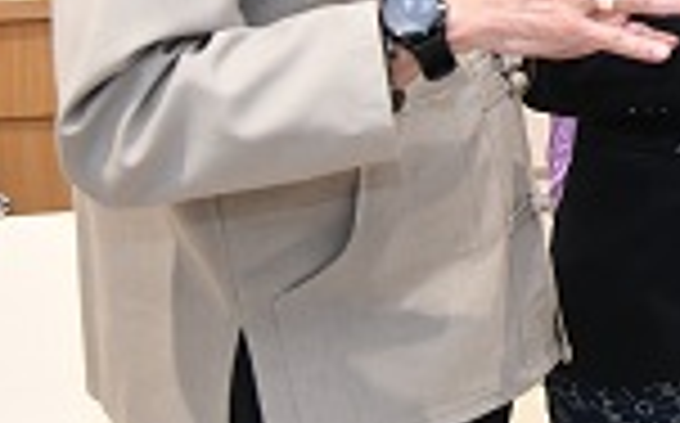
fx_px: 2092
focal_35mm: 113
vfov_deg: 11.2
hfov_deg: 17.6
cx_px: 811
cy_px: -180
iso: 1600
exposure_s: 1/125
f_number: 4
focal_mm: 30
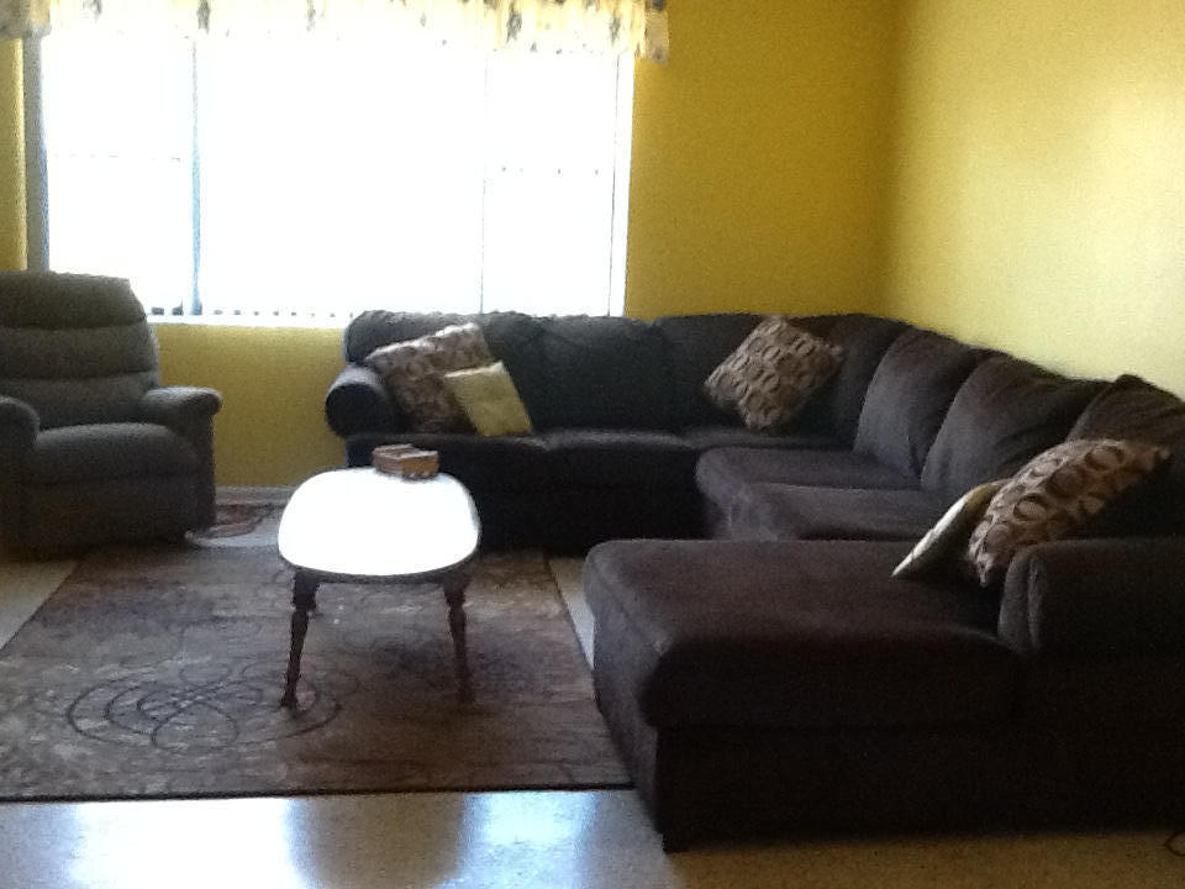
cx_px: 592
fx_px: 1506
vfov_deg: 32.9
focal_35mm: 44
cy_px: 444
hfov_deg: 42.9
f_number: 2.4
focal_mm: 2.03
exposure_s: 1/30
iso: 320
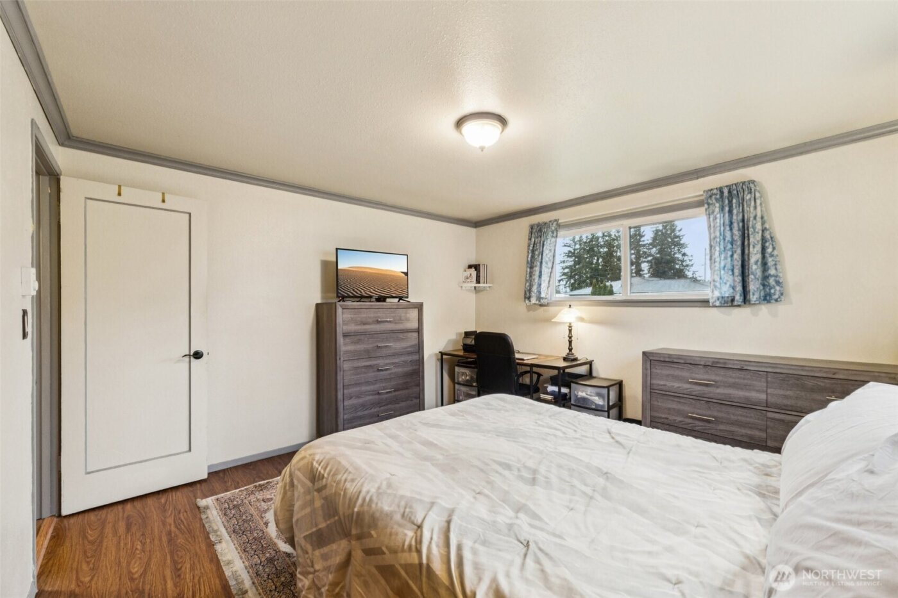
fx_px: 374
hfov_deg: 100.4
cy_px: 299
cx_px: 449
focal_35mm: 15
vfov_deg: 77.3
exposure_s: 1/2.5
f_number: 9
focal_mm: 10
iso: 250
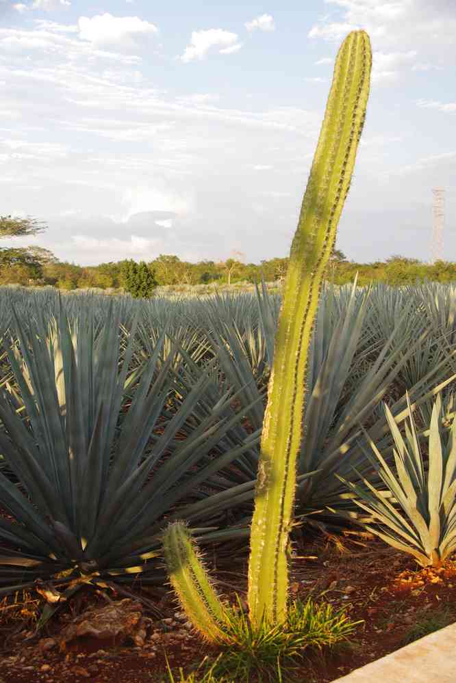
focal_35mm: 49
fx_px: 931
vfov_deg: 40.3
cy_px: 342
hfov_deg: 27.5
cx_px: 228
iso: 400
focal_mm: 32.5
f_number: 6.3
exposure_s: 1/60
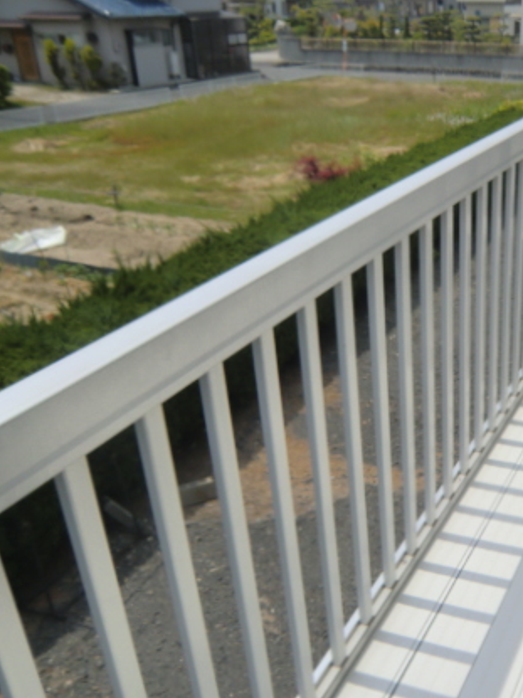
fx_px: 746
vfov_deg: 50.1
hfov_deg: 36.5
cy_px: 375
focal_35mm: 37
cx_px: 457
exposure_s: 1/250
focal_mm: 4.3
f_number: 7.5
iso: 64
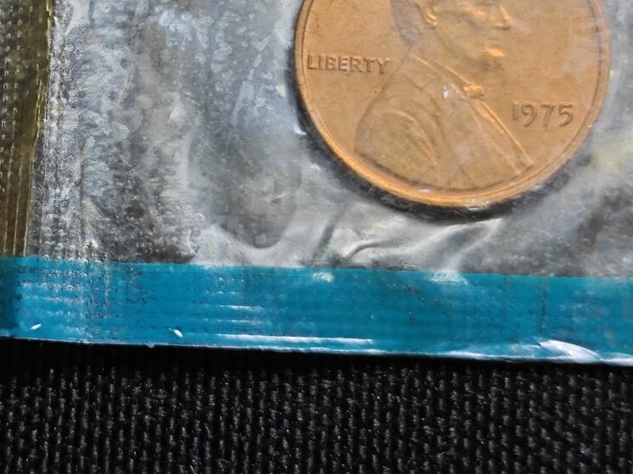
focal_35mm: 92
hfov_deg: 20.9
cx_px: 72
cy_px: 83
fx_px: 1682
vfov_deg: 15.9
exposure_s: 1/98.3
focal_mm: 5.84
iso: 80
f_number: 1.6
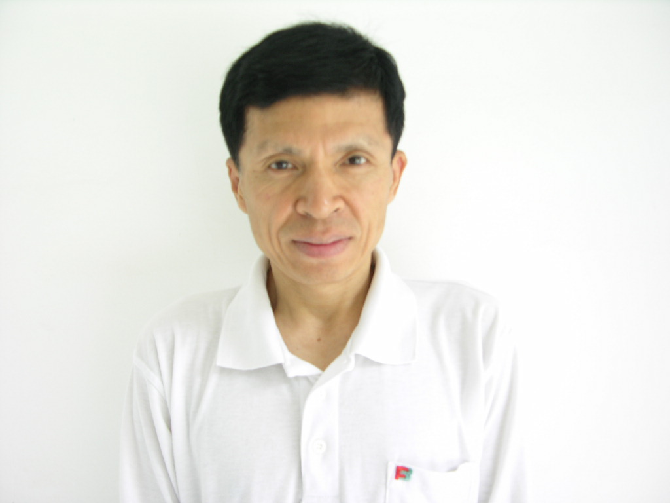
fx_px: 677
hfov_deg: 52.6
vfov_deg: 40.7
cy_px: 252
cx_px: 335
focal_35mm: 35
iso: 50
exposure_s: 1/26.7
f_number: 2.8
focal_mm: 8.9
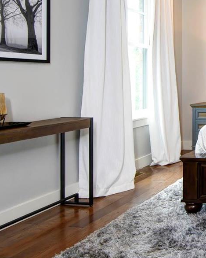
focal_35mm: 41
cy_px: 85
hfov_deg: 28.0
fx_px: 312
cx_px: 287
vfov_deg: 44.1
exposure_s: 1/45
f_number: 6.7
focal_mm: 16
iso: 400
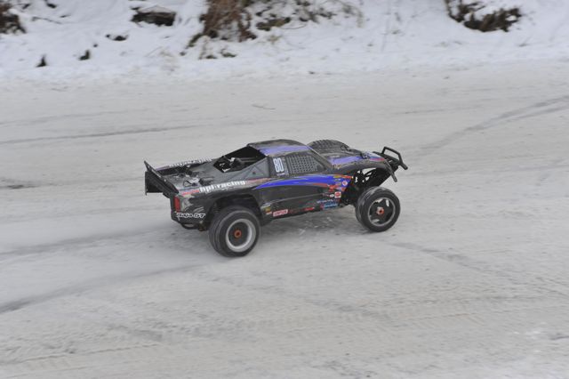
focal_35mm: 70
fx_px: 1106
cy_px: 190
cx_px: 284
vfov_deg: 19.4
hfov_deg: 28.9
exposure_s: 1/180
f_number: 6.7
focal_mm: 70
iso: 400
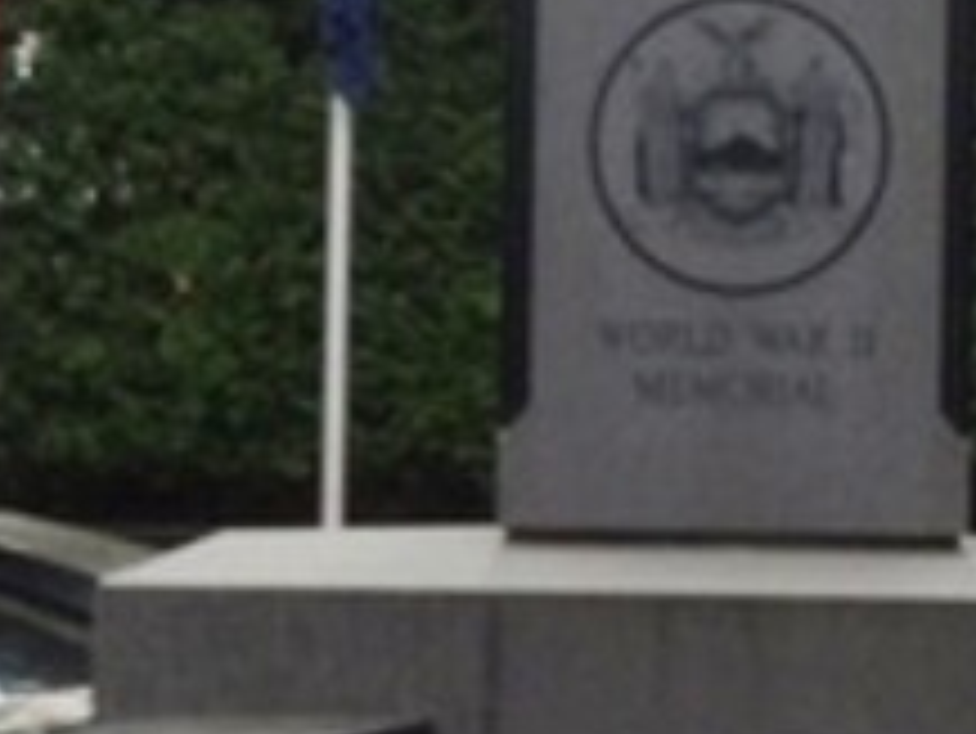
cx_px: 846
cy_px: 473
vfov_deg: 10.2
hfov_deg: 13.4
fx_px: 4119
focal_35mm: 146
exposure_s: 1/491
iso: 25
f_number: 2.4
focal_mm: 3.3
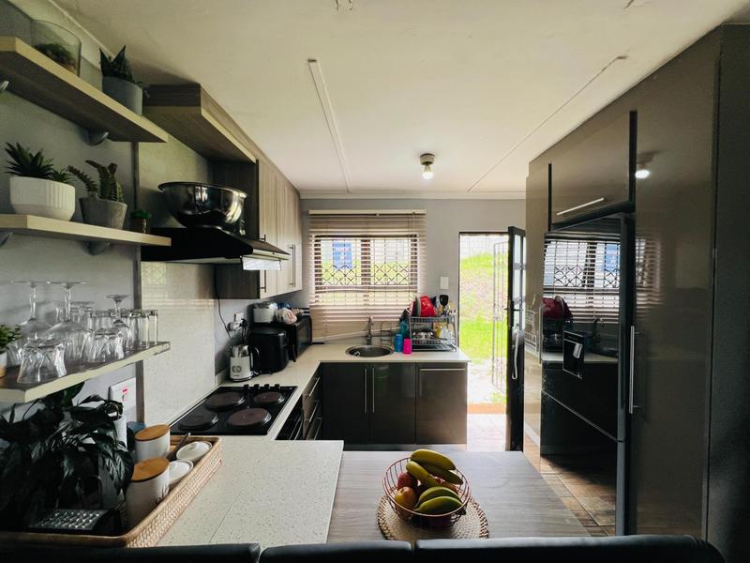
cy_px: 282
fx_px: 282
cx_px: 375
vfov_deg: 89.9
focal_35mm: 13
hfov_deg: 106.2
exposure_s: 1/99
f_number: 1.8
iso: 50
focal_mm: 1.57
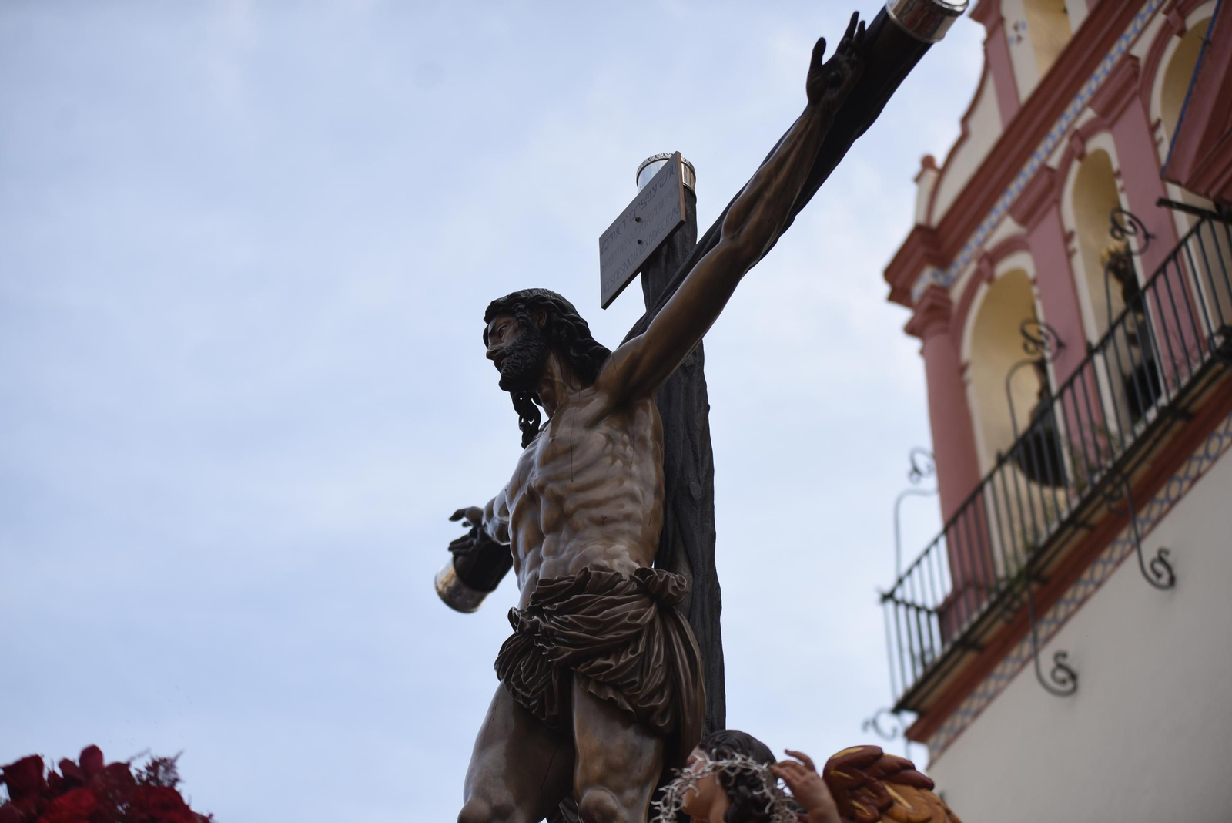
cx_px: 616
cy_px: 412
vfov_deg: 19.5
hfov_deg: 28.8
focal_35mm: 70
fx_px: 2396
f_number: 2.8
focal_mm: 70
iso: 100
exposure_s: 1/640
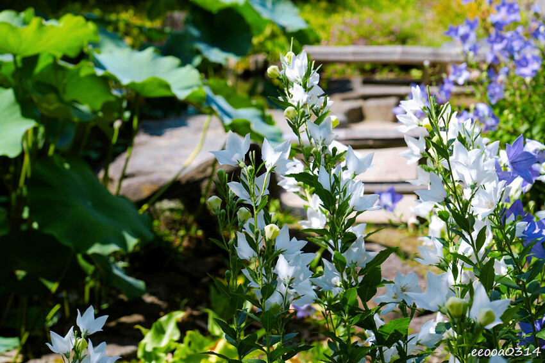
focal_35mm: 87
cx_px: 272
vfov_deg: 15.7
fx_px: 1317
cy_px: 182
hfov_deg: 23.4
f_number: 8
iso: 320
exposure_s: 1/640
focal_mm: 87
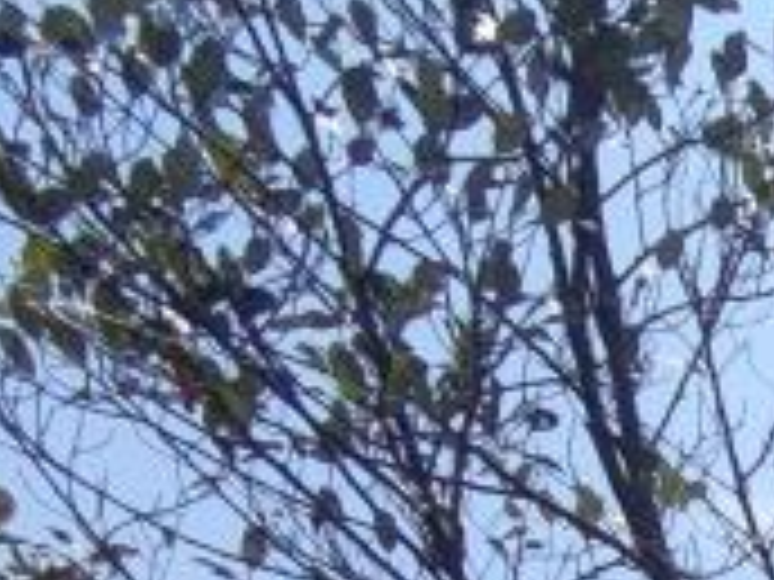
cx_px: 2196
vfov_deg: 10.9
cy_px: 1695
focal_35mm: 95
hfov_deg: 12.2
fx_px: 2124
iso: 50
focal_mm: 2.13
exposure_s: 1/1190
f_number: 2.4
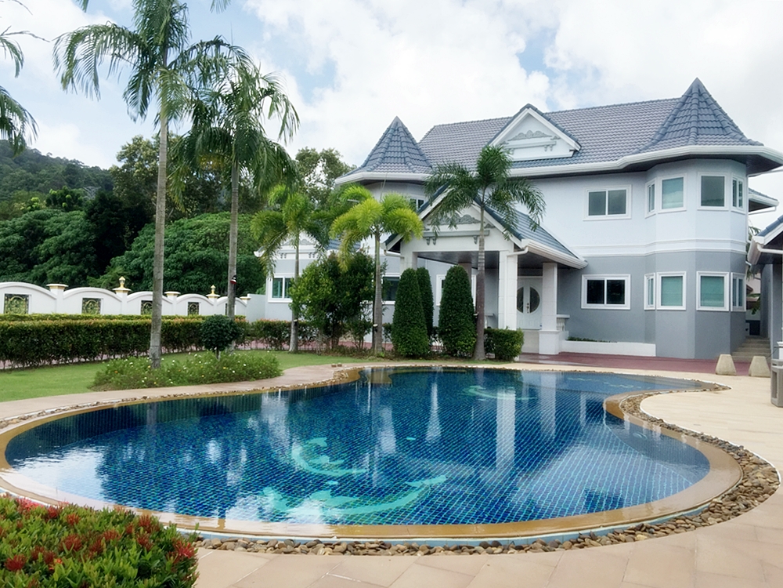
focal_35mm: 29
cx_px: 392
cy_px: 294
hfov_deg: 61.7
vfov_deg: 48.2
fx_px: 656
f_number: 2.2
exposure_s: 1/1582
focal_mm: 4.15
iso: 32
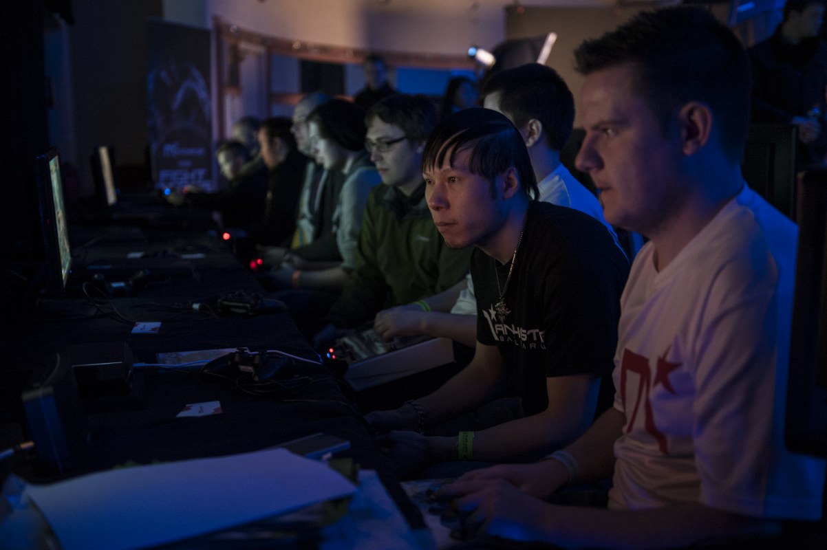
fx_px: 1033
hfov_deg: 43.6
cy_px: 275
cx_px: 414
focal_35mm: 45
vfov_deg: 29.8
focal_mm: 45
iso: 1600
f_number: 2.8
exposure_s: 1/20
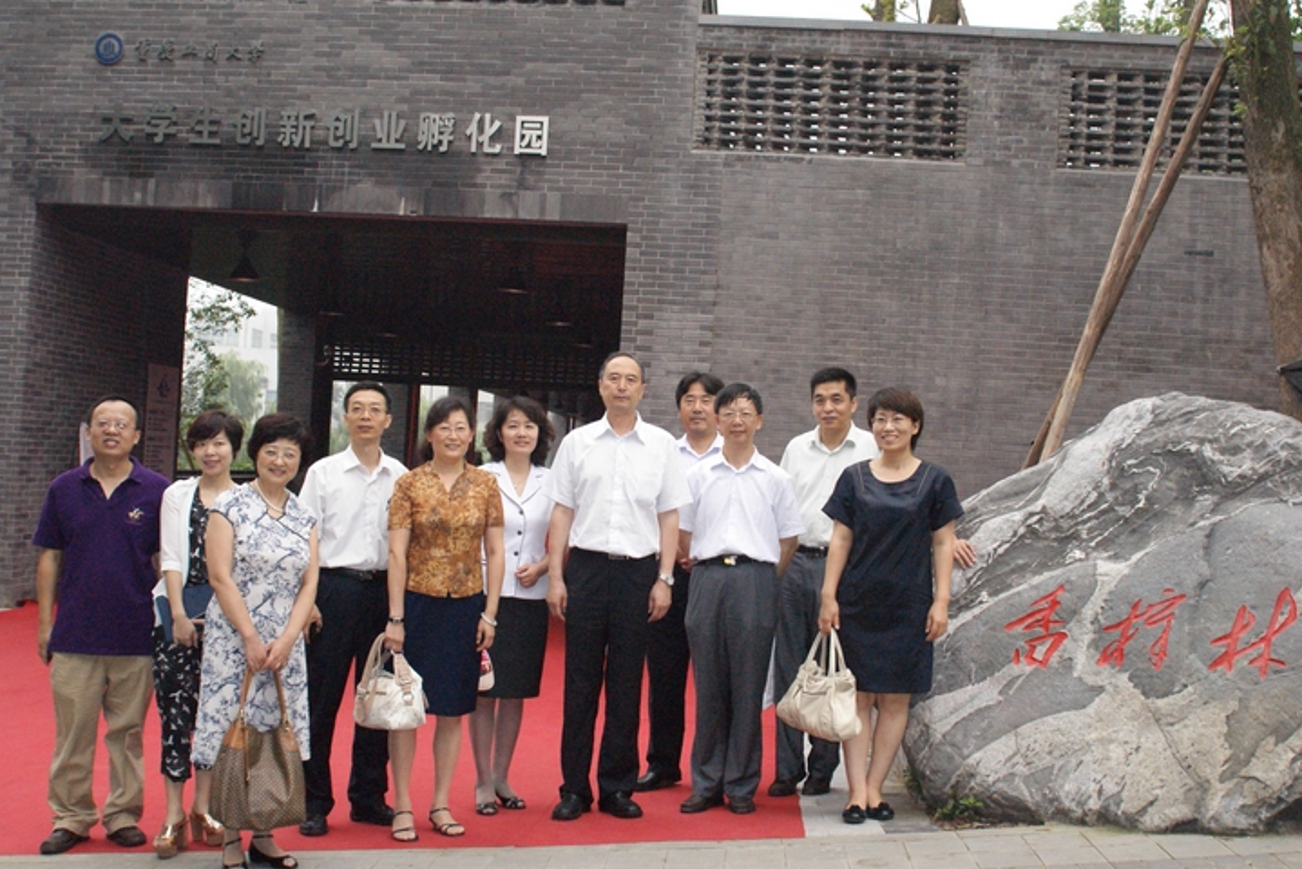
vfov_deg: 33.4
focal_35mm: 40
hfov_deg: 48.4
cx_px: 614
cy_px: 469
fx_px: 1447
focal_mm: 24
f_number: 8
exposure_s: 1/160
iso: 1600
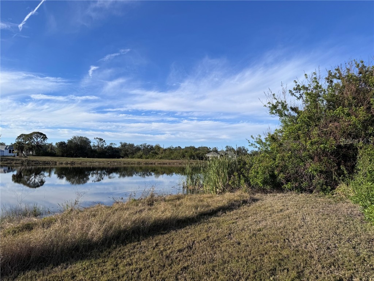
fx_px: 259
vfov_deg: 56.8
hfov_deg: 71.6
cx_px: 187
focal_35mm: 24
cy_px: 140
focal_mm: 6.76
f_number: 1.78
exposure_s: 1/4950
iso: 80
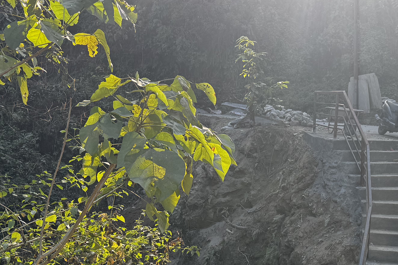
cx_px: 218
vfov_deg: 24.0
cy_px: 260
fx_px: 597
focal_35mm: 54
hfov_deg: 36.8
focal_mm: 6.76
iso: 80
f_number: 1.78
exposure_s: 1/350
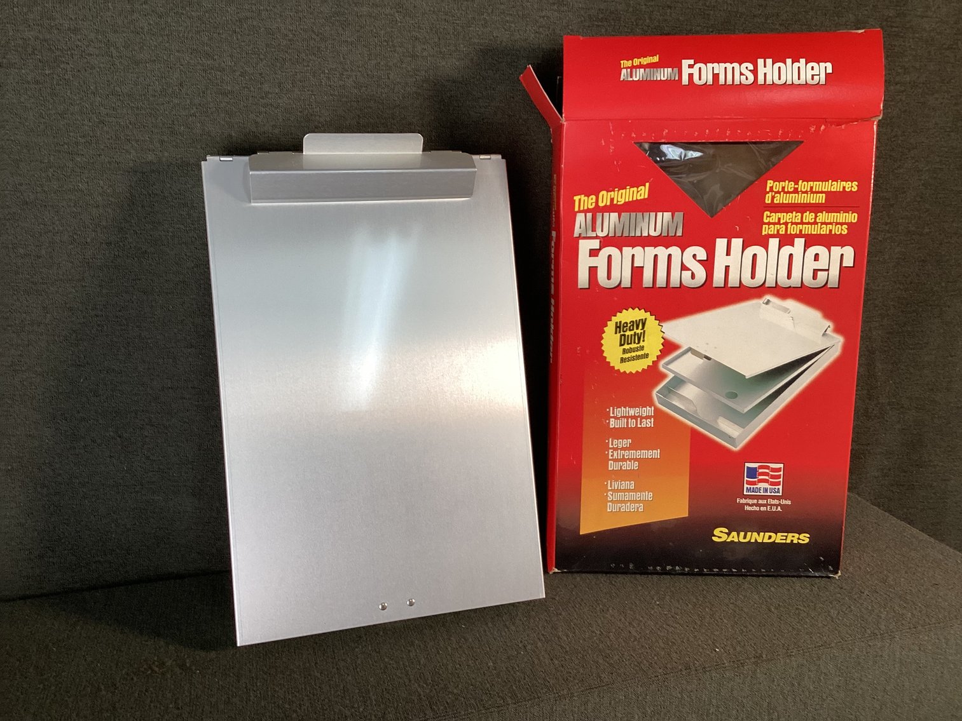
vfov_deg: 45.4
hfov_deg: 58.3
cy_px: 360
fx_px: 862
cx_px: 481
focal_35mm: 31
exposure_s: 1/120
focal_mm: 3.3
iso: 80
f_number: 2.4
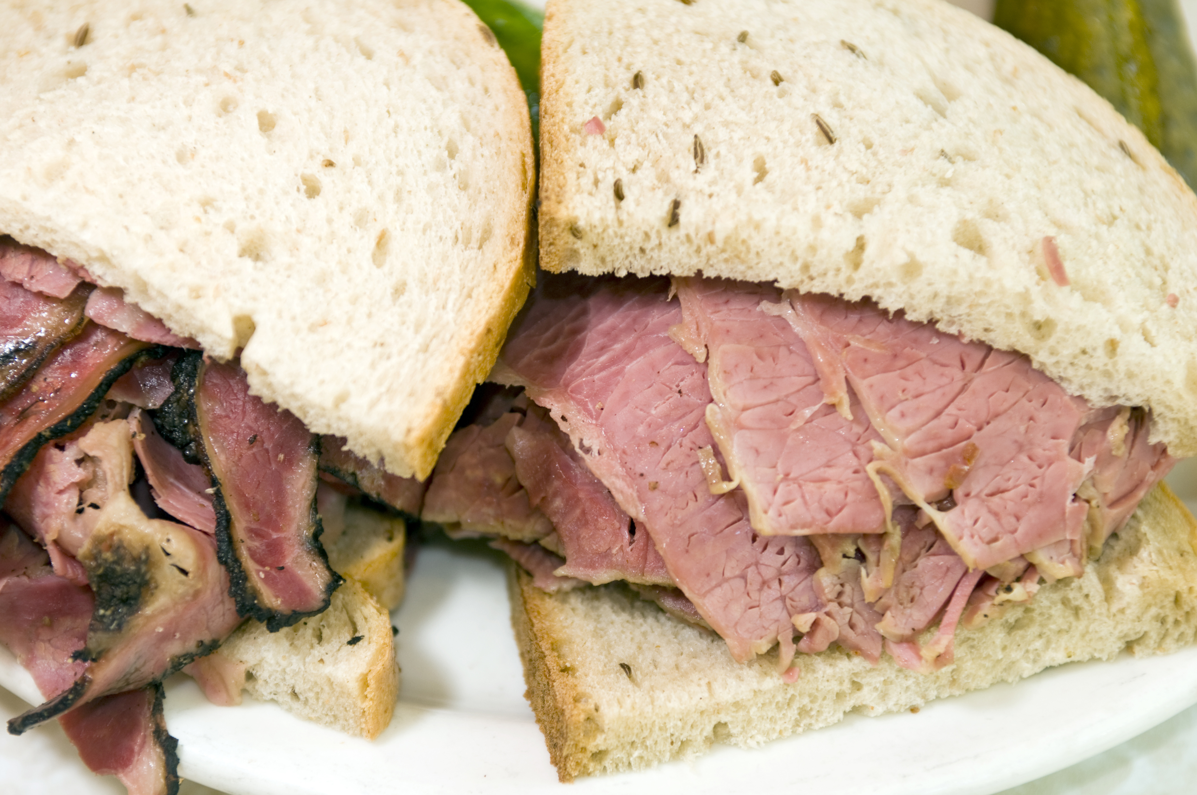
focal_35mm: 84
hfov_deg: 24.2
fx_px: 2790
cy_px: 398
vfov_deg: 16.2
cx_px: 598
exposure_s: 1/60
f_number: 4
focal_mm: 56
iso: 200
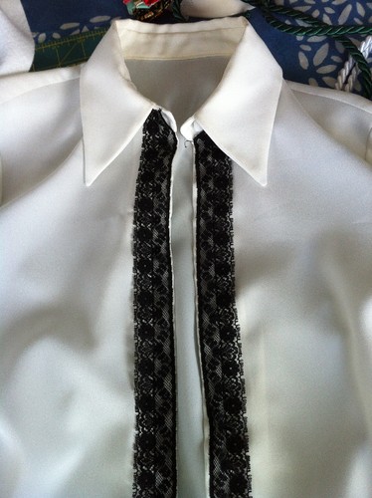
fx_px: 502
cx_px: 186
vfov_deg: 52.7
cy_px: 249
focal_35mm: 35
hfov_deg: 40.6
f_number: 2.8
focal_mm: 3.85
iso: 100
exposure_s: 1/15
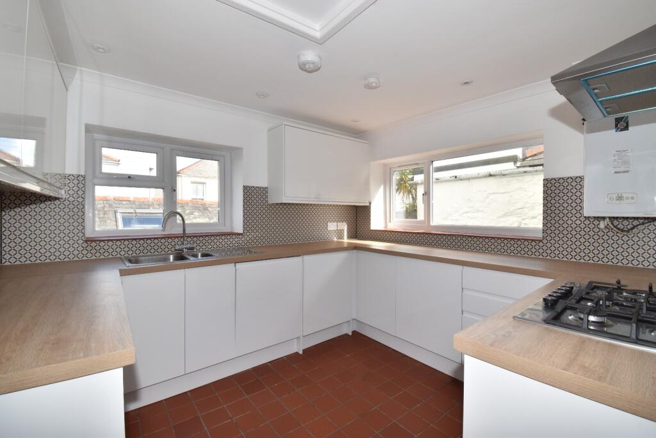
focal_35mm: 15
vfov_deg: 77.3
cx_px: 328
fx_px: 273
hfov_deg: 100.4
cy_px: 219
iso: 360
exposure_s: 1/60
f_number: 13
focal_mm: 10
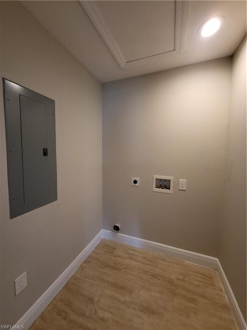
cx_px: 124
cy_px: 165
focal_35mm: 13
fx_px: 124
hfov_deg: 89.9
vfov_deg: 106.2
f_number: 2.2
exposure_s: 1/60
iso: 320
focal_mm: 1.74
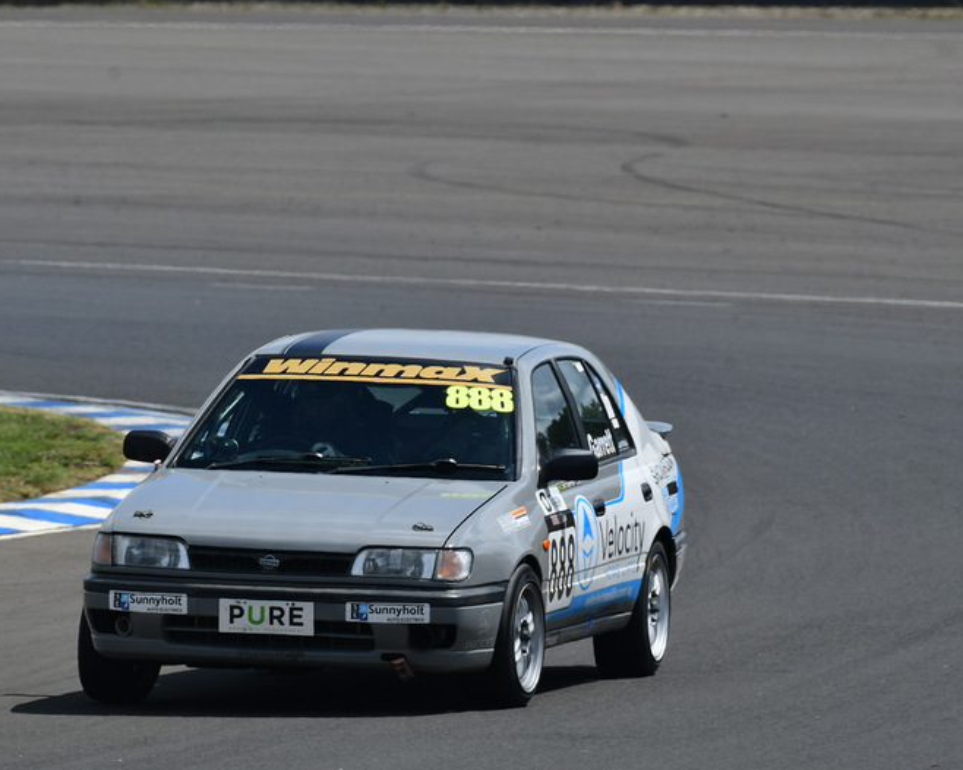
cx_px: 426
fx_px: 23421
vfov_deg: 1.9
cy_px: 386
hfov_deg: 2.4
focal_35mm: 822
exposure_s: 1/640
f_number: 10
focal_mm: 480
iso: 200
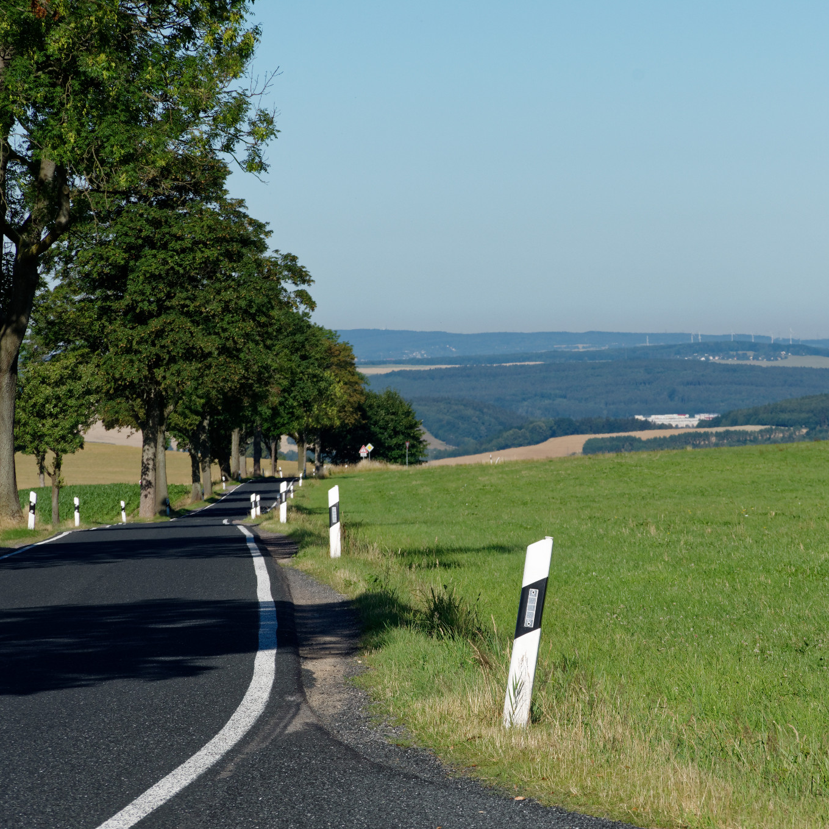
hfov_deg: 9.1
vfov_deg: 9.1
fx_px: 5202
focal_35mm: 192
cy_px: 415
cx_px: 581
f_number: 11
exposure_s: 1/250
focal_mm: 100
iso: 100
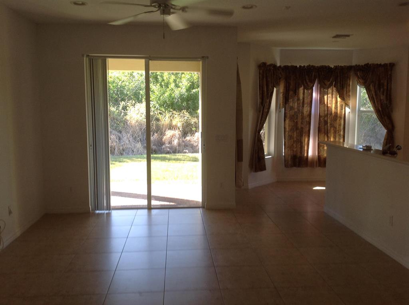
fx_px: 413
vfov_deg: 40.6
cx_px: 204
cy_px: 152
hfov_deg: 52.7
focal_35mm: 35
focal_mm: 4.28
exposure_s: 1/60
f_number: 2.4
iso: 64
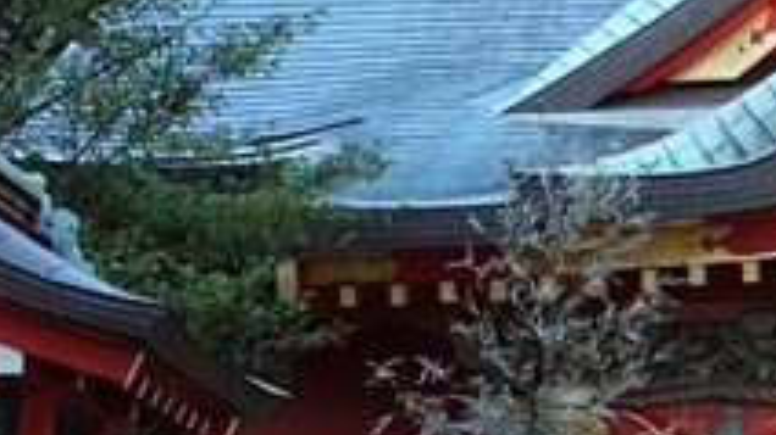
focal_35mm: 182
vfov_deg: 6.6
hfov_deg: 11.6
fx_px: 3743
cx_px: 977
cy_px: 437
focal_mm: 17.19
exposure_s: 1/500
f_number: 4.5
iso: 1250
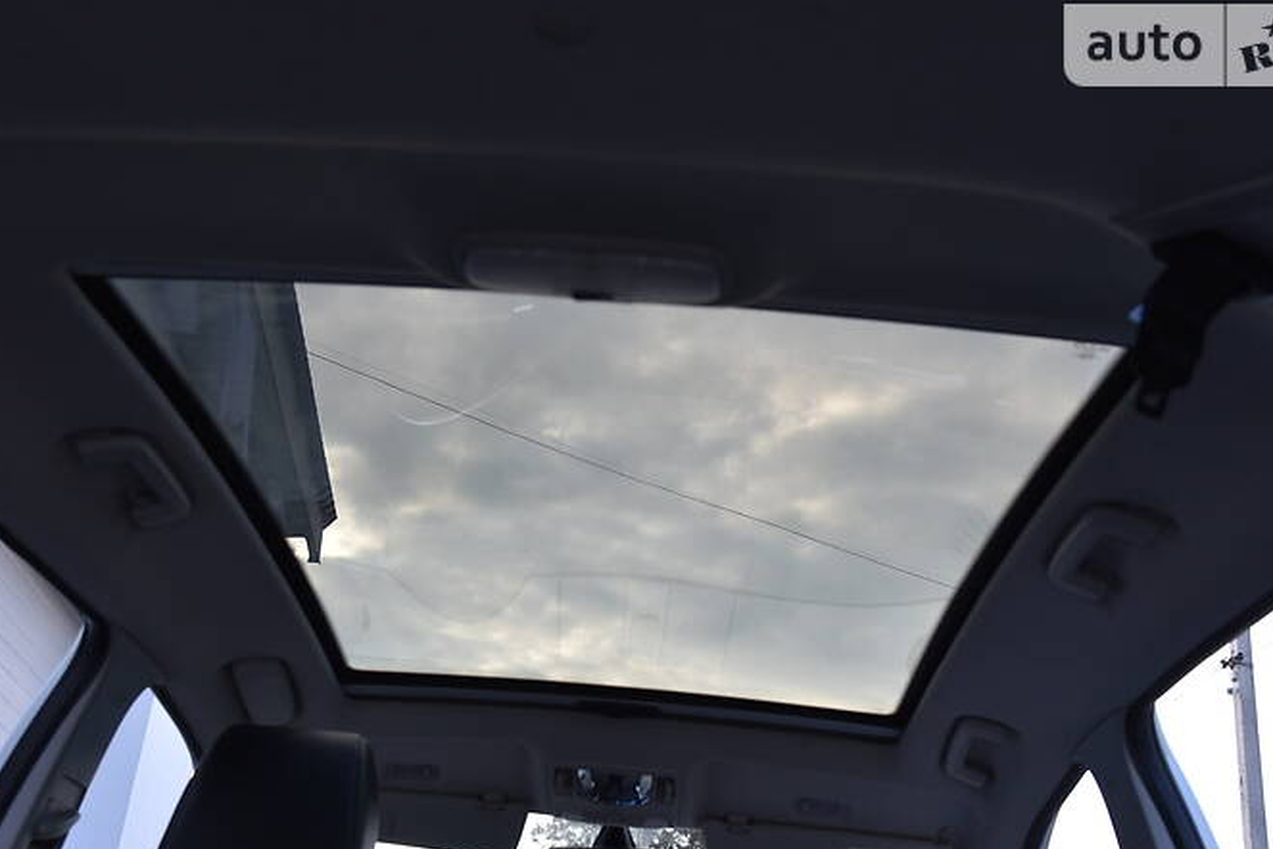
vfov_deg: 32.6
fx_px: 1450
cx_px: 601
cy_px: 493
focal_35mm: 41
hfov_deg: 47.4
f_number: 6.3
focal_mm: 34
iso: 400
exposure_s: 1/160
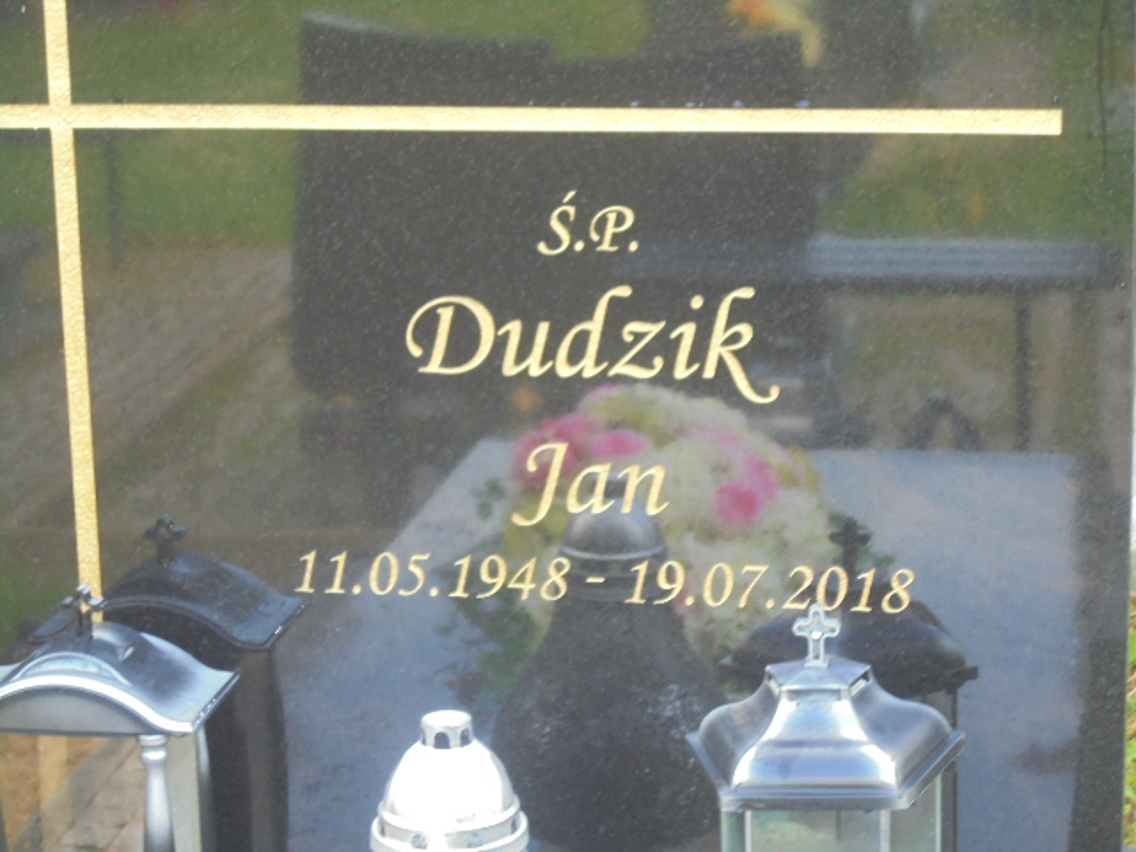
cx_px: 568
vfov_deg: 15.7
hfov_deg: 20.9
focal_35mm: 94
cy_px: 426
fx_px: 3085
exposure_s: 1/30
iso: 160
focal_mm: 16.9
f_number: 4.7
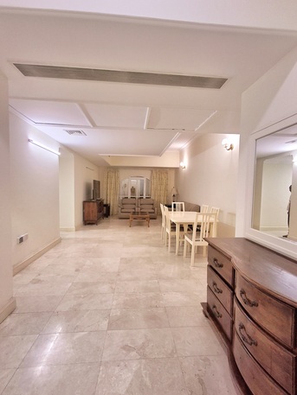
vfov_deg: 94.5
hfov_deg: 78.1
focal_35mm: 16
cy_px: 198
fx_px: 183
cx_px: 148
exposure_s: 1/50
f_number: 2.2
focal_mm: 1.64
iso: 125
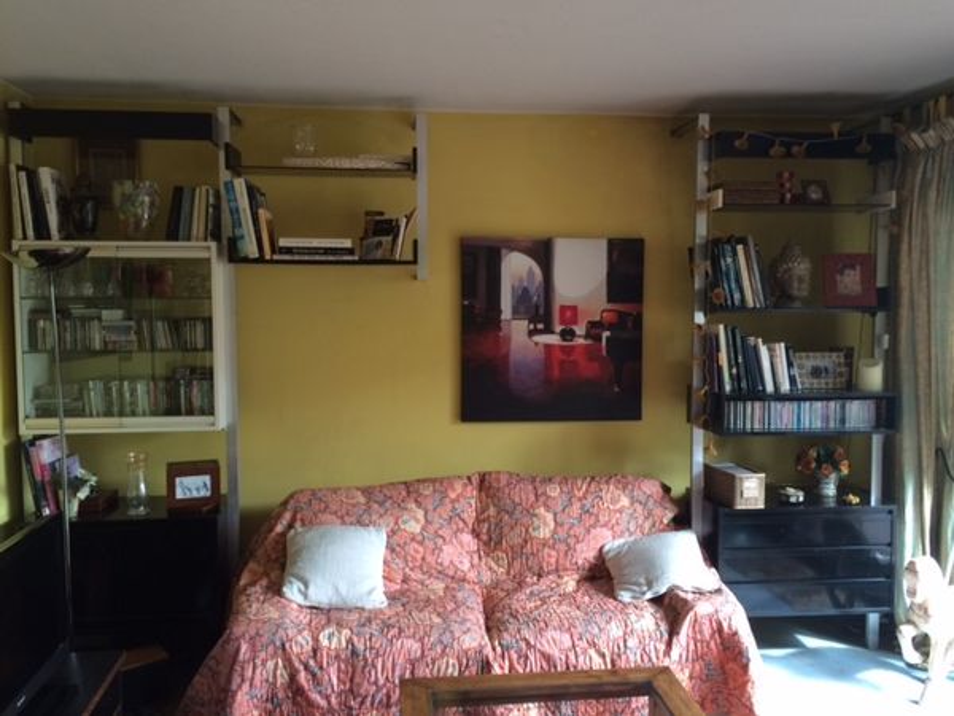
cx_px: 477
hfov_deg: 61.7
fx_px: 799
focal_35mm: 29
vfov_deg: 48.2
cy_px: 358
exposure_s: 1/30
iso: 50
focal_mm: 4.15
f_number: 2.2
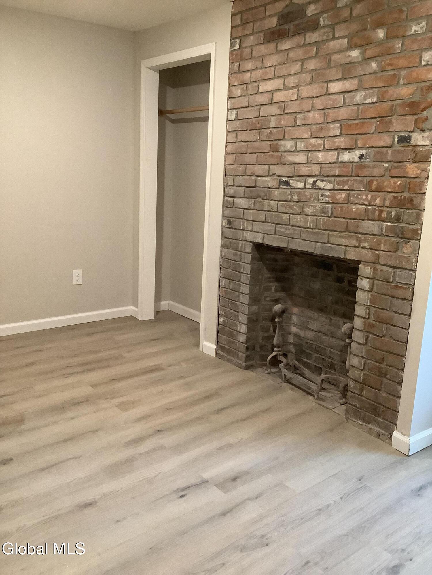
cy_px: 288
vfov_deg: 58.4
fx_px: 516
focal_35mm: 31
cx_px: 216
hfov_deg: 45.4
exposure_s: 1/40
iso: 320
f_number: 2.4
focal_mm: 3.3
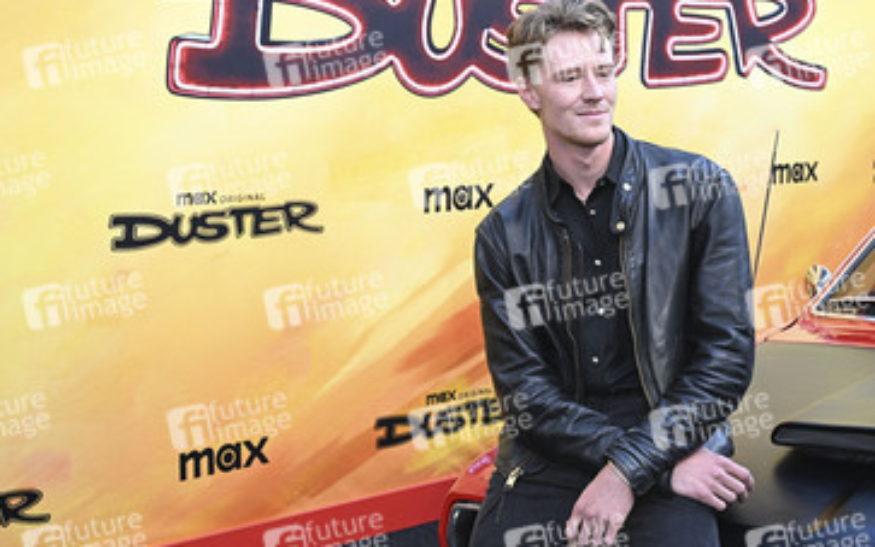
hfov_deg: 32.9
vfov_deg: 21.0
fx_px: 1479
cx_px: 503
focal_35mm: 62
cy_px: 241
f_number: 5.6
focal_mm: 49
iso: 1250
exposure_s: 1/200
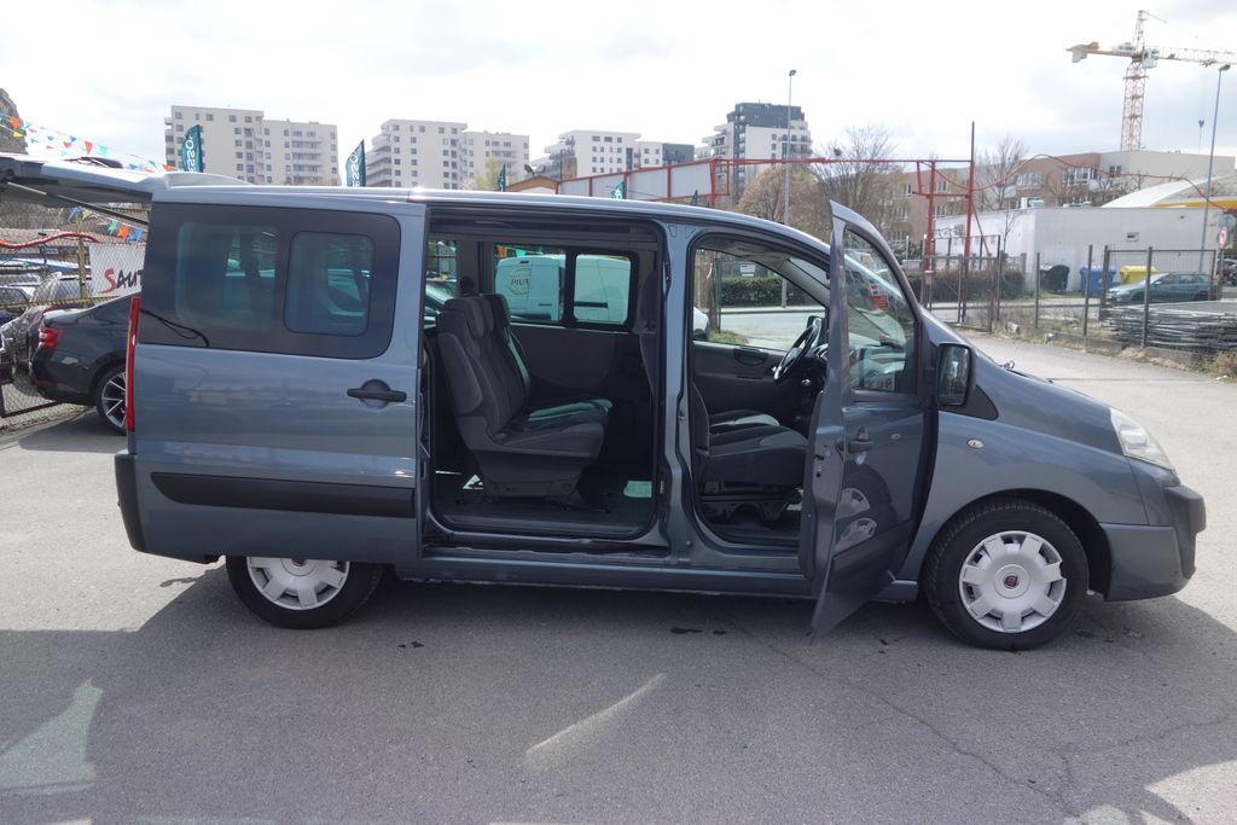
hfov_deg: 65.5
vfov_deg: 46.4
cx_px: 618
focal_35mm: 28
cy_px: 412
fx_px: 962
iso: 125
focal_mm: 10.4
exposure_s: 1/1000
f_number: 2.8
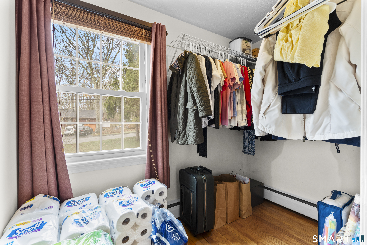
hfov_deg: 96.7
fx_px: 163
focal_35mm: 16
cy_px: 122
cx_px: 184
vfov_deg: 73.7
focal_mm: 16
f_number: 9
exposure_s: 1/1.25
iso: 200
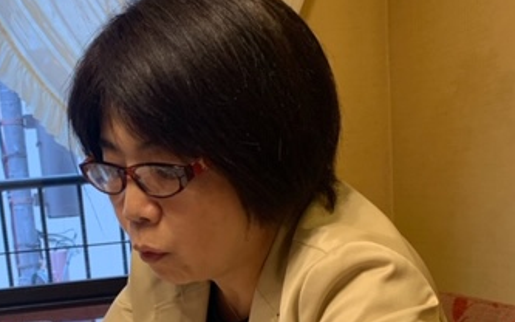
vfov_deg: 23.2
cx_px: 150
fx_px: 744
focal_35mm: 53
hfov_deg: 37.5
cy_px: 341
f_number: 1.8
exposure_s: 1/60
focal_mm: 4.25
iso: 125
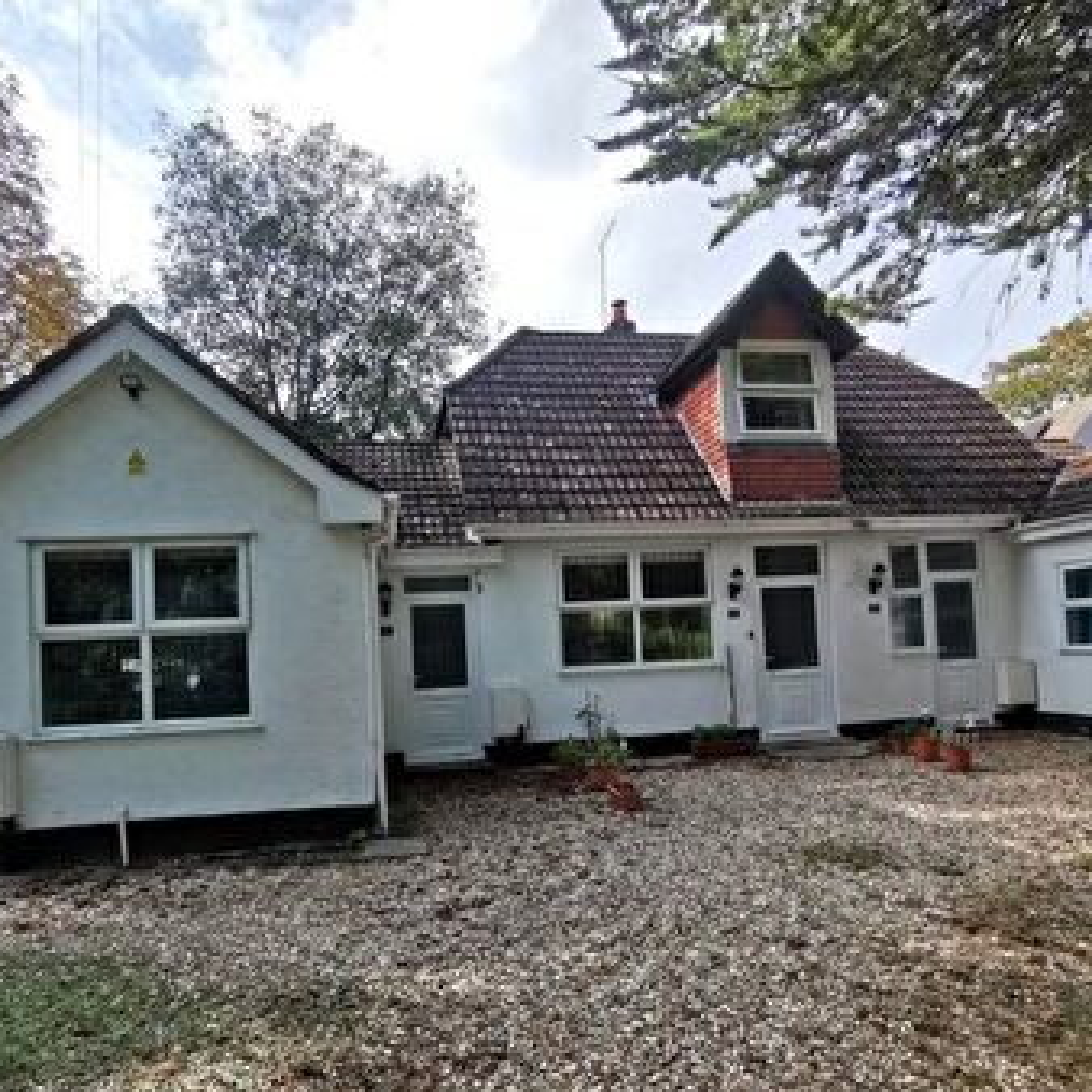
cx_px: 507
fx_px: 785
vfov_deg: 69.3
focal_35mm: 22
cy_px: 615
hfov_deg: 69.5
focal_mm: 2.35
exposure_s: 1/297
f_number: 2.2
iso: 50
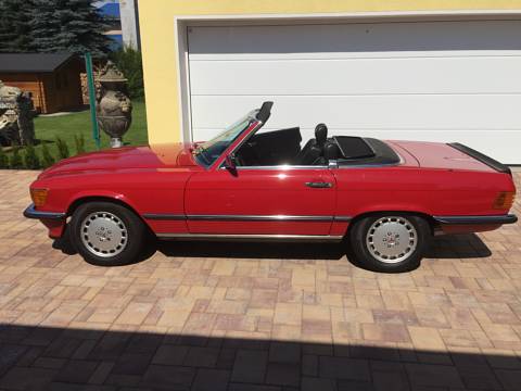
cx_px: 260
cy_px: 196
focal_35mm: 29
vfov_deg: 48.2
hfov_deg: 61.7
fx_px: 436
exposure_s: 1/5650
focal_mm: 4.15
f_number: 2.2
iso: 32
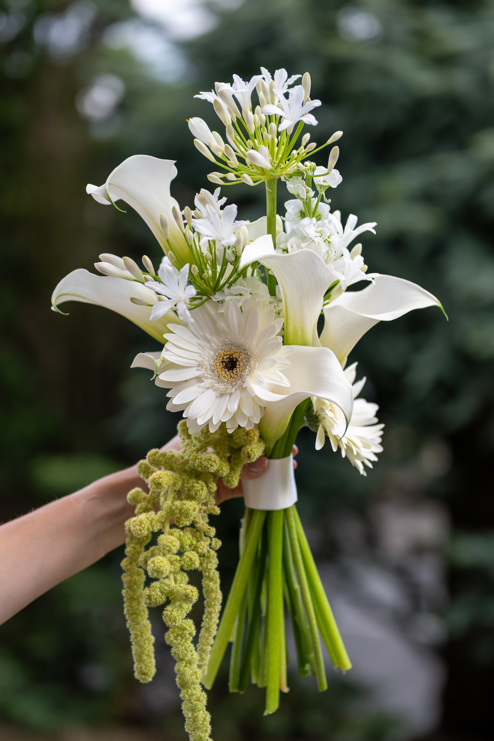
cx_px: 247
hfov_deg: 18.2
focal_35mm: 75
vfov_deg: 27.0
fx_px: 1544
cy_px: 370
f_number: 1.8
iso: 100
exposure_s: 1/1000
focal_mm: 50
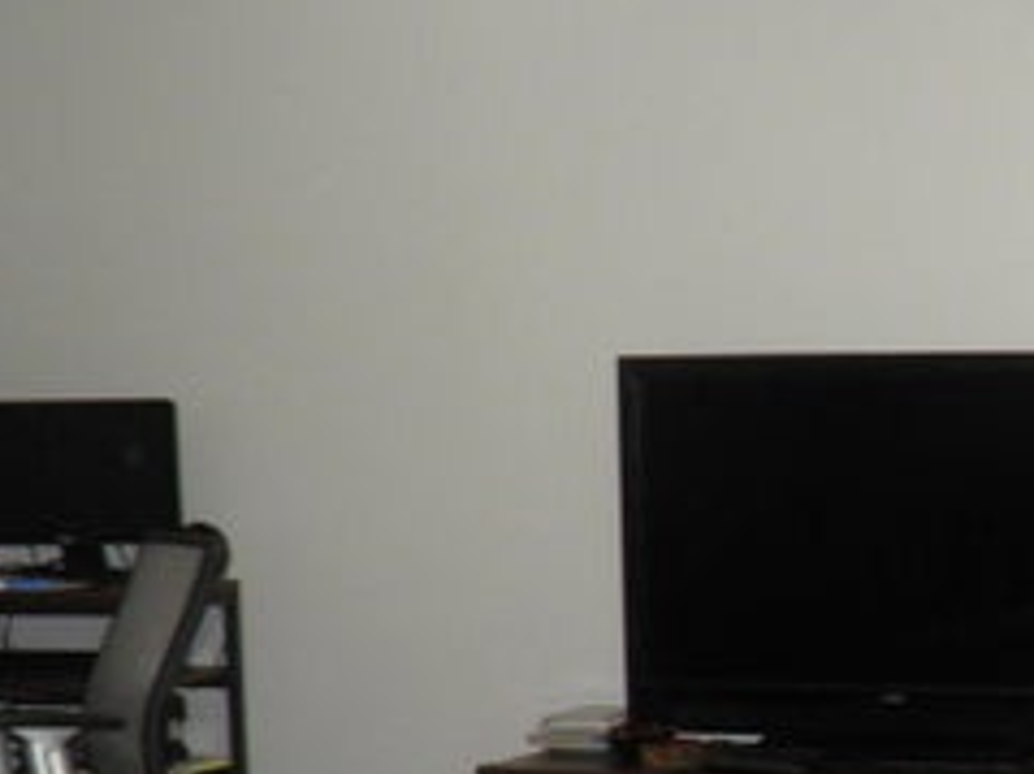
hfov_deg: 18.3
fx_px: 2986
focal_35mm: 100
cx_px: 1356
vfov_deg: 14.6
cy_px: 752
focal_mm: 4.9
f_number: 2.8
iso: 100
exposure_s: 1/30
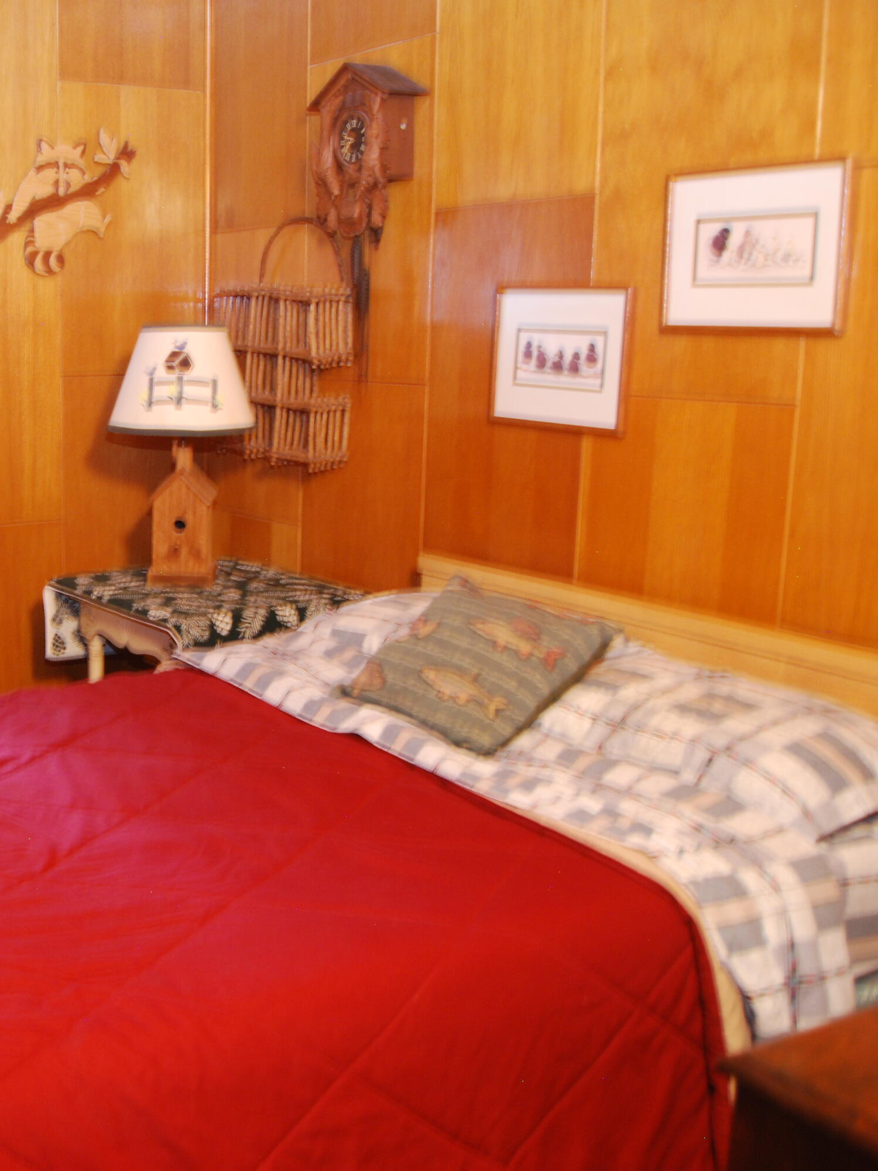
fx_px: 1319
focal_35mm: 39
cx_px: 26
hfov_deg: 34.0
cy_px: 586
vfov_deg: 47.9
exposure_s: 1/1.6
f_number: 3.5
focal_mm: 18
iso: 400
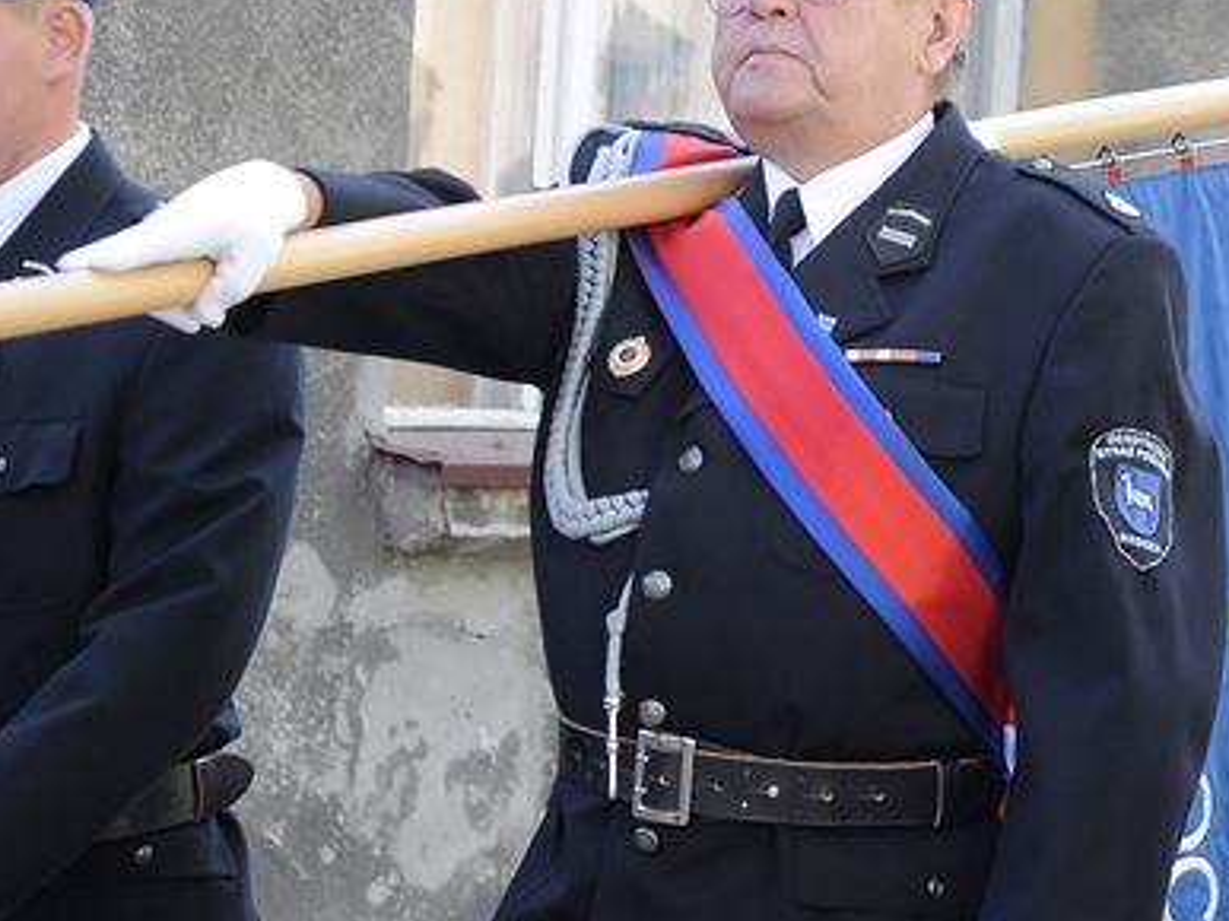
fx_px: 8980
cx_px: 832
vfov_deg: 5.9
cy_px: 246
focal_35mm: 253
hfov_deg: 7.8
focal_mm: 80
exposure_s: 1/250
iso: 400
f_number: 5.3
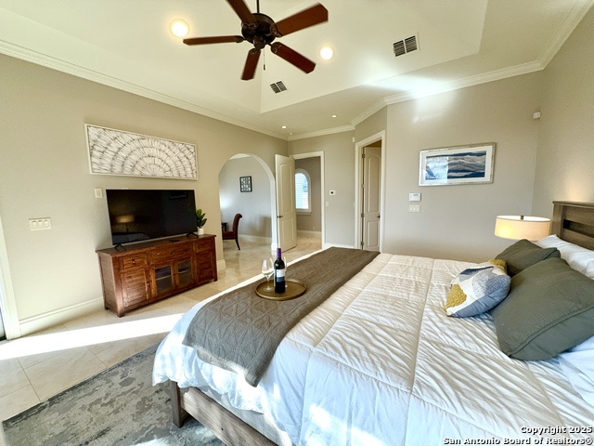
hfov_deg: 102.1
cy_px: 223
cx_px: 297
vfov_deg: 85.7
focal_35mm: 14
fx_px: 240
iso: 125
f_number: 2.2
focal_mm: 2.22
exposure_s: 1/120
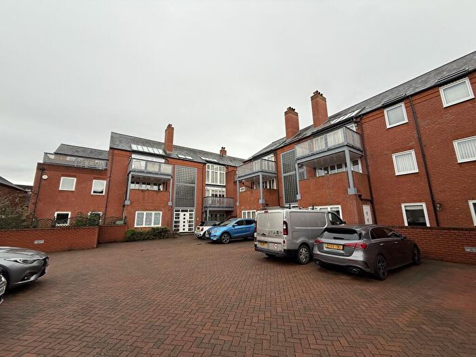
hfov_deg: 102.1
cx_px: 238
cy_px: 178
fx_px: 193
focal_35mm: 14
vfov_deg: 85.7
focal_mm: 2.22
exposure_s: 1/101
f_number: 2.2
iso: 40
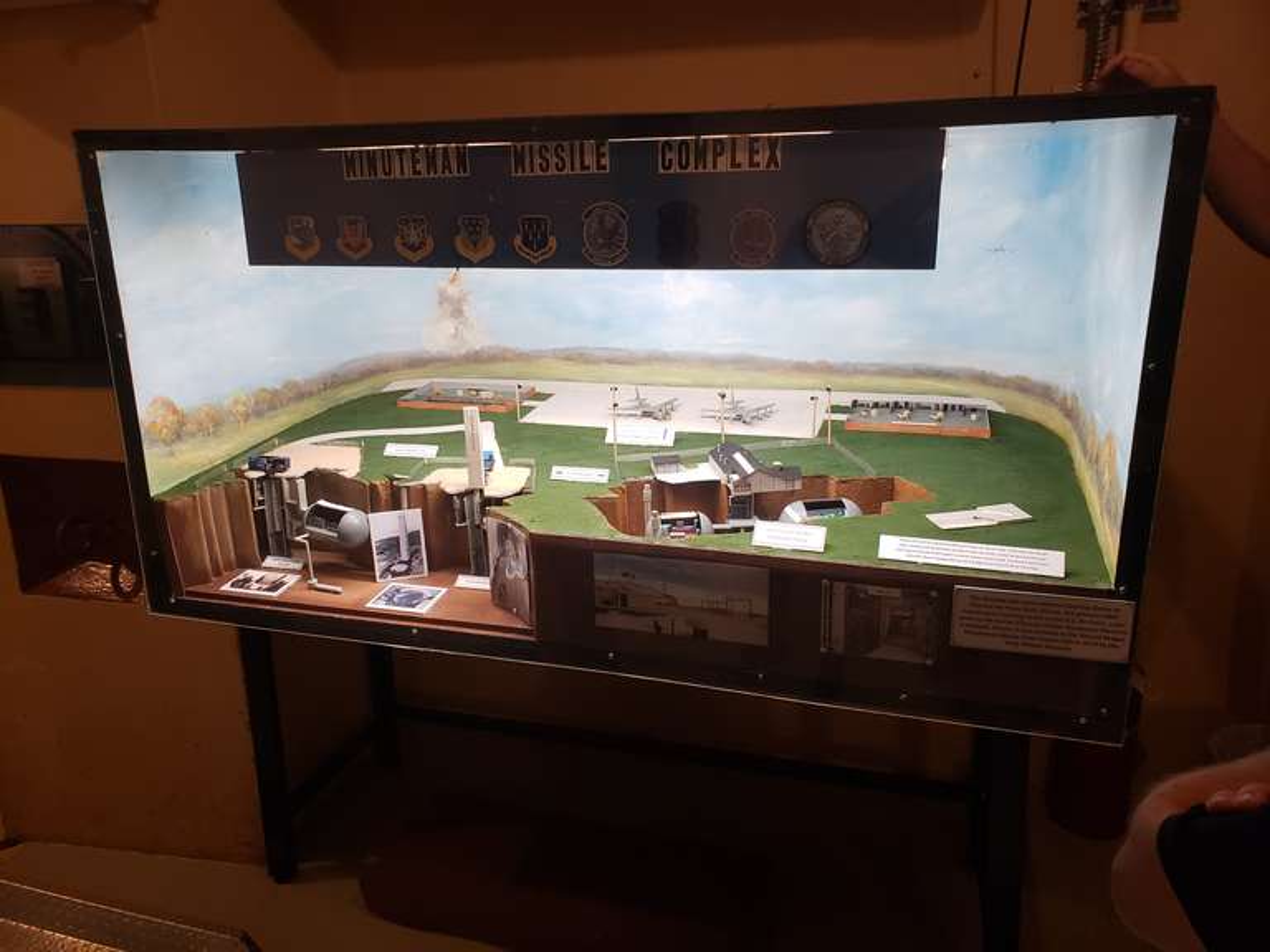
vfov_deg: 53.1
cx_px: 635
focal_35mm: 26
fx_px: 954
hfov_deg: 67.3
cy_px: 476
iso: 250
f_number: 2.4
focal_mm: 4.3
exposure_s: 1/40
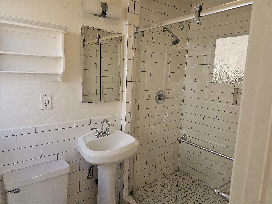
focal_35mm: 23
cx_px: 136
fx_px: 181
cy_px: 102
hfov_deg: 73.9
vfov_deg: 58.9
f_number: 1.7
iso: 100
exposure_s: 1/207
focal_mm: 6.3
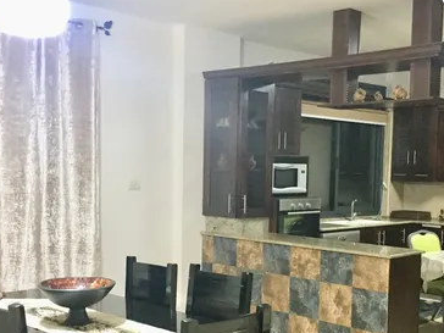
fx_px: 654
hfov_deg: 37.4
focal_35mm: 51
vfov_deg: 28.3
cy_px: 231
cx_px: 259
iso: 200
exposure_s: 1/33
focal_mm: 4.15
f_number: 2.2
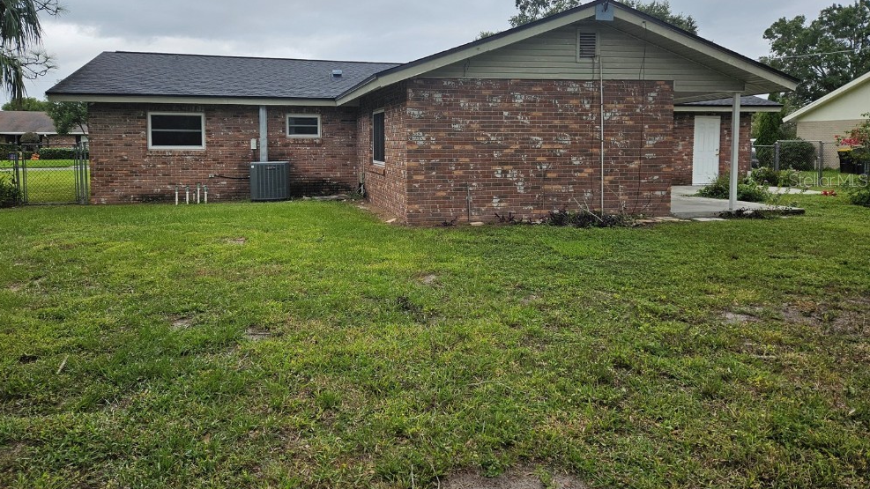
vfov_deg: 44.0
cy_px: 180
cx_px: 420
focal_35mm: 26
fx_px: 600
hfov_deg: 71.9
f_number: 1.8
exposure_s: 1/1258
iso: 40
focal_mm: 5.4
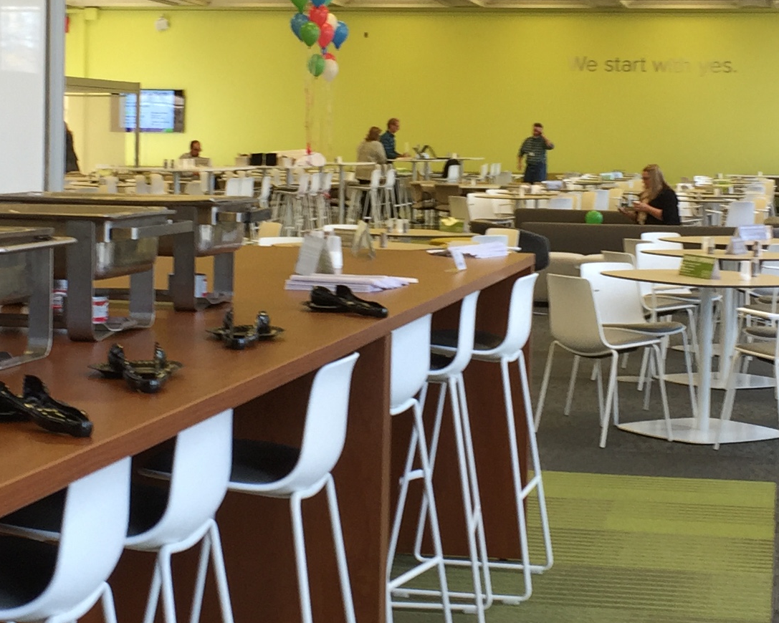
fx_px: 1960
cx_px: 434
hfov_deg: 22.5
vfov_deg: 18.1
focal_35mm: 85
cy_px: 250
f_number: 2.2
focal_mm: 4.15
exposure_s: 1/60
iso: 40
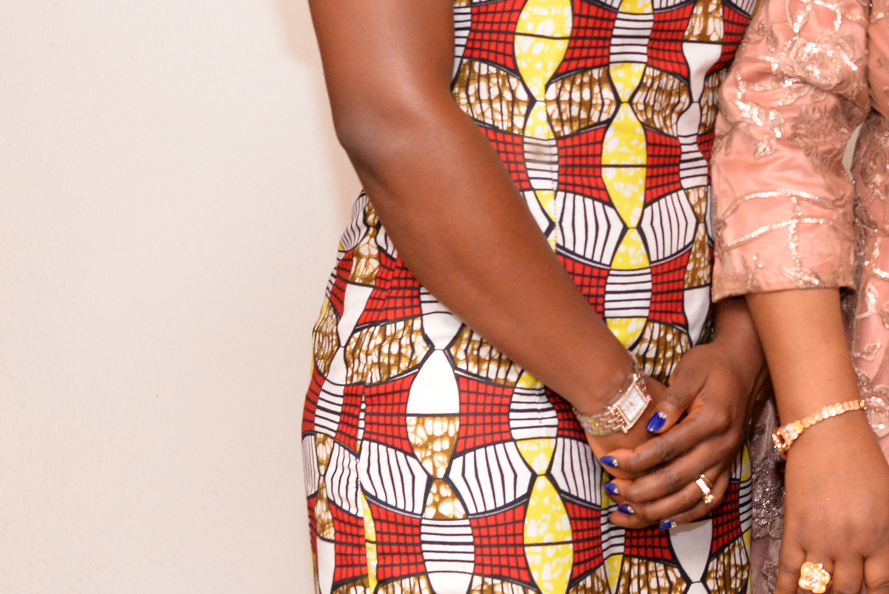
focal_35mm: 125
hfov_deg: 15.7
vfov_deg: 10.9
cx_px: 1084
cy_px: 13
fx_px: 3088
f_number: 5
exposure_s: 1/160
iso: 3200
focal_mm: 50
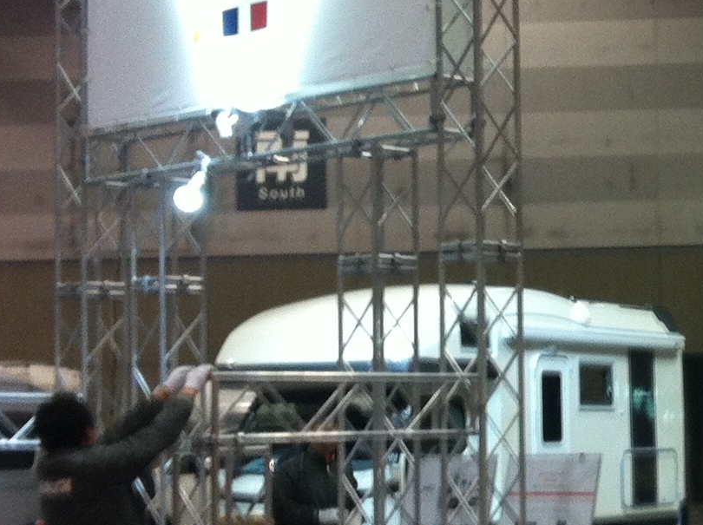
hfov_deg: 17.1
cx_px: 727
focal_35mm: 112
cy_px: 295
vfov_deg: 13.2
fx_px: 2271
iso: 125
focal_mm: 3.85
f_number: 2.8
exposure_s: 1/15
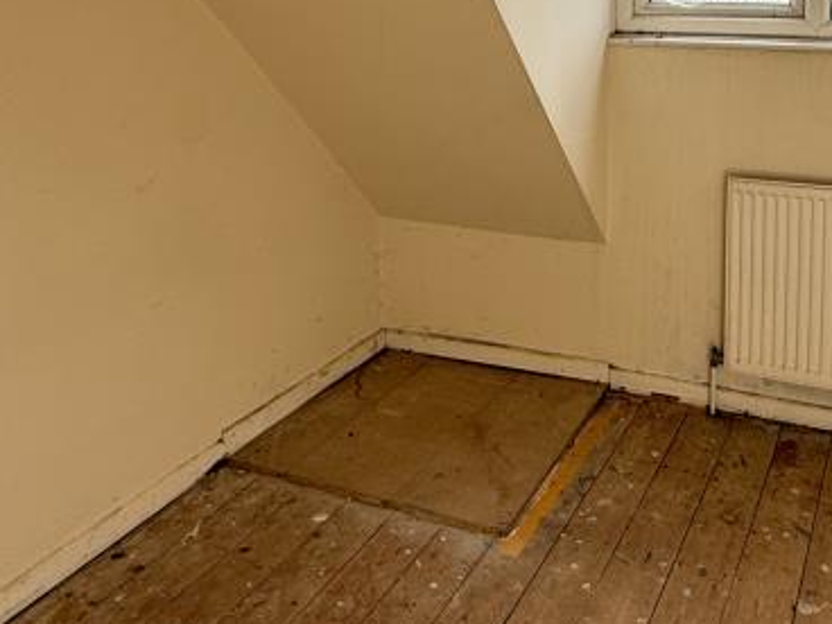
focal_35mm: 39
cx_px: 525
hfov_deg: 47.4
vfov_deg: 34.6
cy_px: 57
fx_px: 937
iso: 64
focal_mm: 2.22
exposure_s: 1/183
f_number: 2.2
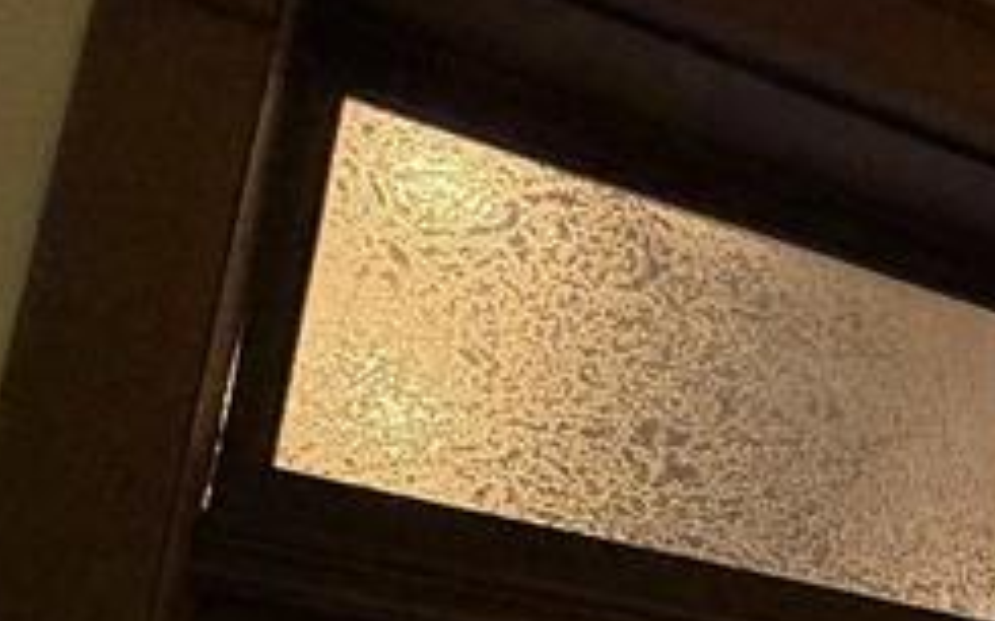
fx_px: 1681
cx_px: 1819
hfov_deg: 21.1
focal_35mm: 62
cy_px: 869
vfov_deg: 19.0
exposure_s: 1/60
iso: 250
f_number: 2.2
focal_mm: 2.22
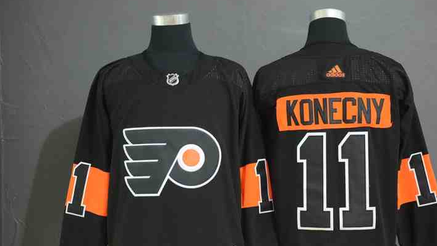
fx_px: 823
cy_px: 155
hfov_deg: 29.7
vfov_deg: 17.0
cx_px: 247
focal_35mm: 71
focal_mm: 40
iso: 4000
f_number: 4.5
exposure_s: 1/20
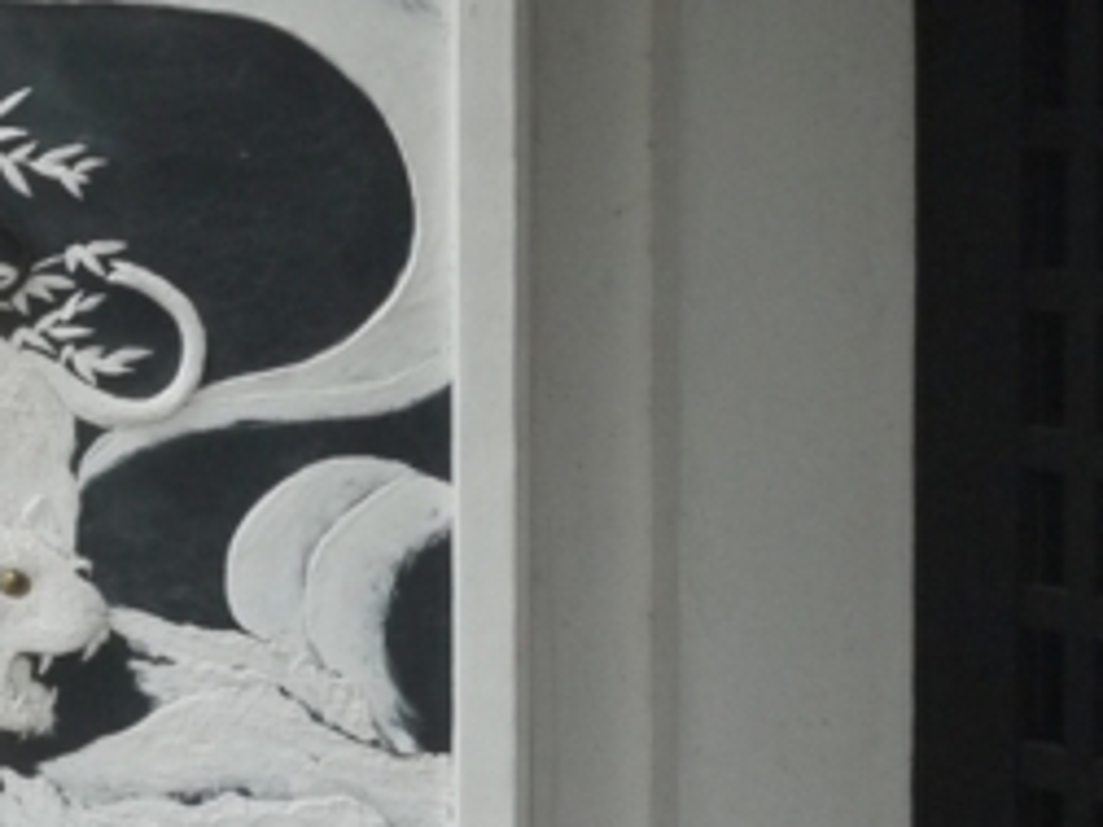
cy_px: 289
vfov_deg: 11.7
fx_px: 4047
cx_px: -92
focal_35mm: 127
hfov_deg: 15.1
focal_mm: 20
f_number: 7.1
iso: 800
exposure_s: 1/50
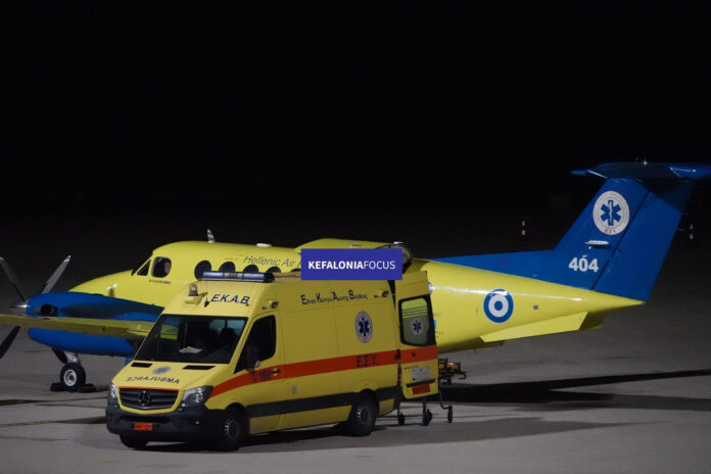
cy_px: 237
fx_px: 5707
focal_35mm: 289
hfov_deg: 7.1
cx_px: 356
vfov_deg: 4.8
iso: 6400
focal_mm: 105.83
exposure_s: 1/200
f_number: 4
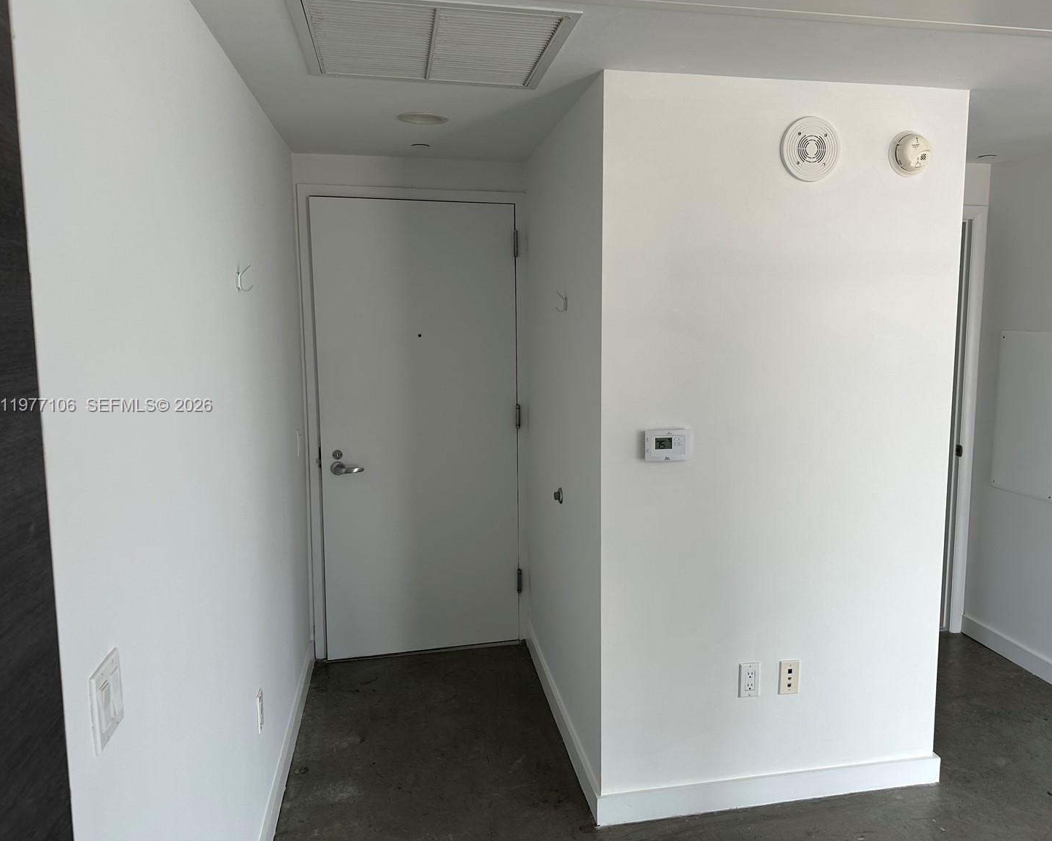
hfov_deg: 65.9
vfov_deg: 54.9
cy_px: 406
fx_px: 809
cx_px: 568
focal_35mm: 26
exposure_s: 1/121
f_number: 1.78
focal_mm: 6.86
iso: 64
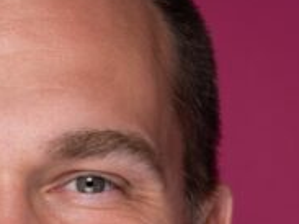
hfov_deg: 4.5
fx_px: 3798
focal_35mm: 440
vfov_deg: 3.3
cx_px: -3
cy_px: 479
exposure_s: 1/100
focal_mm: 80
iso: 100
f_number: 5
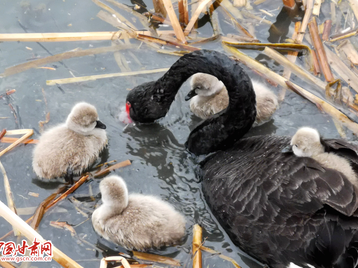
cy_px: 130
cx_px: 165
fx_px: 1882
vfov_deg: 8.2
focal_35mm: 182
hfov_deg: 10.9
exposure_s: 1/120
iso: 80
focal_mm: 7.48
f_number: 2.4
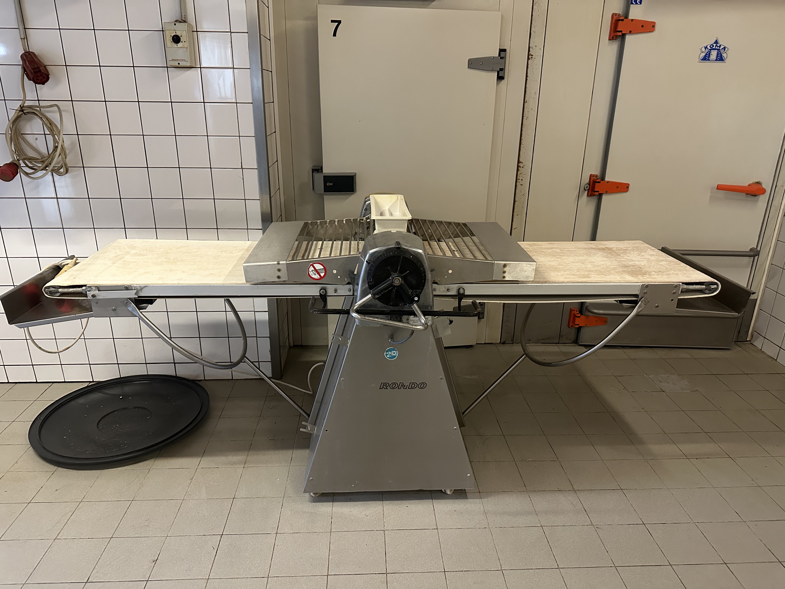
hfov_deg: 71.6
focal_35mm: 24
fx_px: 544
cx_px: 392
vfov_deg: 56.8
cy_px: 294
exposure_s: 1/33
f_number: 1.78
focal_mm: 6.86
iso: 640
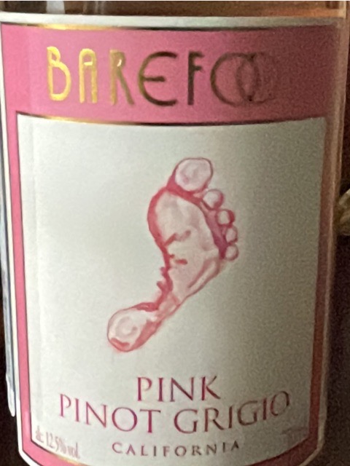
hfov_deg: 46.8
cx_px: 175
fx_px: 404
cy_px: 233
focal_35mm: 30
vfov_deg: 60.0
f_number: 2.4
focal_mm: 1.54
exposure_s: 1/40
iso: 1250
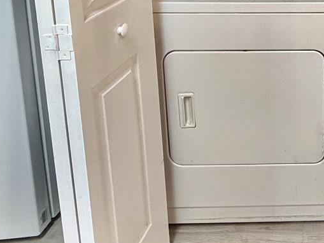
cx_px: 357
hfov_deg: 36.3
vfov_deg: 28.1
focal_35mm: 44
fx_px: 412
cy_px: -59
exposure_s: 1/120
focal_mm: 2.22
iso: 250
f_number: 2.2
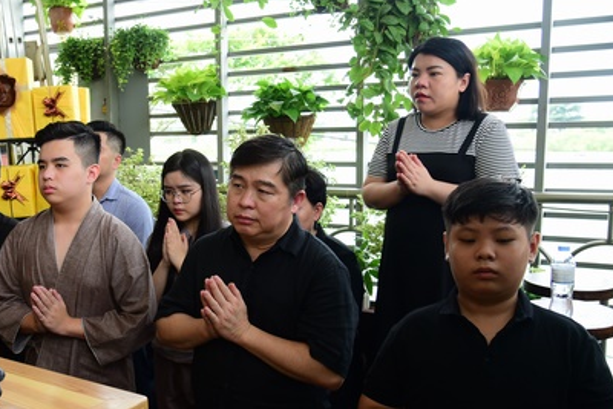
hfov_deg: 48.6
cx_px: 196
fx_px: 664
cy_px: 231
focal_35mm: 39
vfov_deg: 34.2
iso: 320
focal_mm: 24
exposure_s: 1/160
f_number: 4
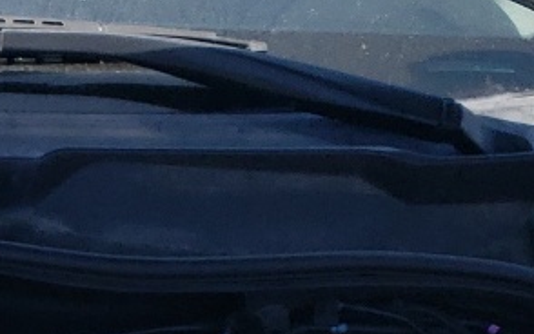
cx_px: -203
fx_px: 2184
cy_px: 922
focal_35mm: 150
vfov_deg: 7.8
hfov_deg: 13.3
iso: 50
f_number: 1.5
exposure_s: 1/1667
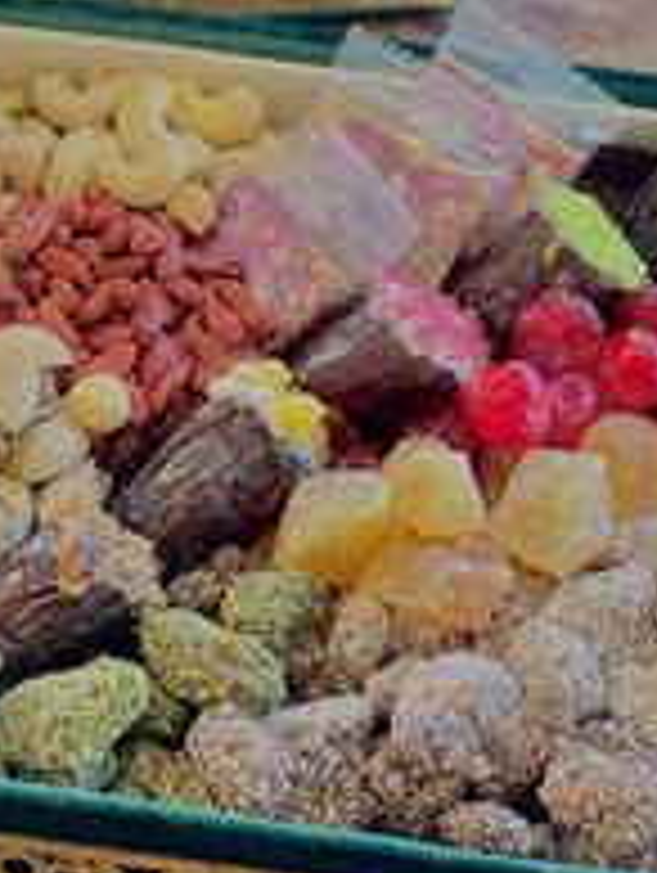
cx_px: 310
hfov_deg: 13.0
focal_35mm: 114
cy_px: 234
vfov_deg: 17.2
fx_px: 2879
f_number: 2
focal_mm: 6
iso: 100
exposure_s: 1/100
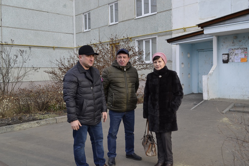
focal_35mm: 33
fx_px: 228
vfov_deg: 39.9
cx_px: 124
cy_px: 83
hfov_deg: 57.2
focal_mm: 22
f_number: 5.6
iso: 200
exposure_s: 1/125
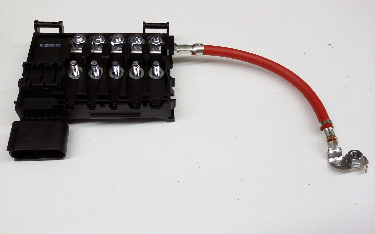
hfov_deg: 56.7
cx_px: 188
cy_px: 135
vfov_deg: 37.2
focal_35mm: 34
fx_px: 347
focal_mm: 3.4
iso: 160
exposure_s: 1/20
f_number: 2.4
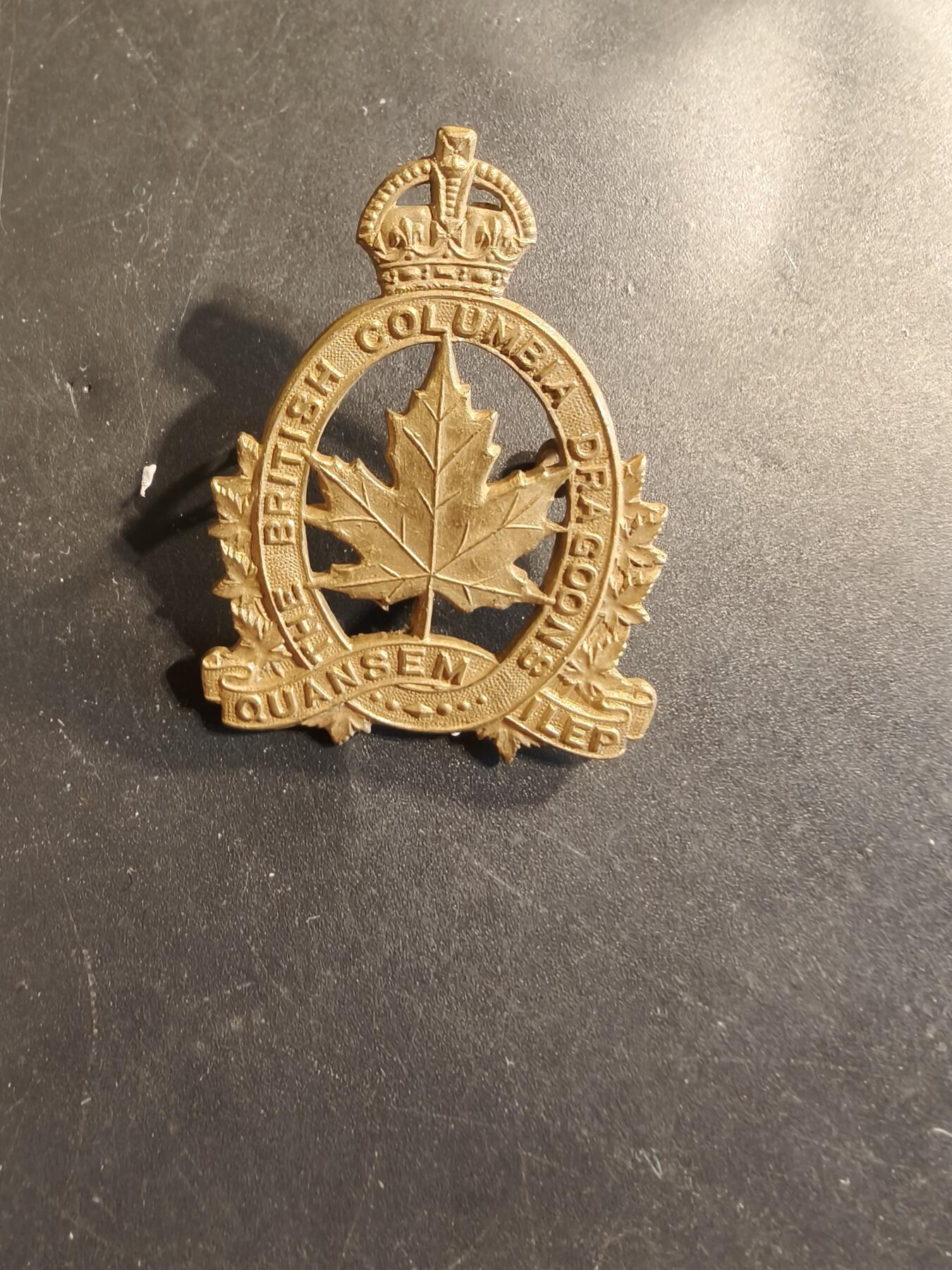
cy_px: 635
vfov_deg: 73.9
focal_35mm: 23
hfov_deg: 58.9
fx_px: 843
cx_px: 476
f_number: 2
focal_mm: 2.32
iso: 400
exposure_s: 1/50
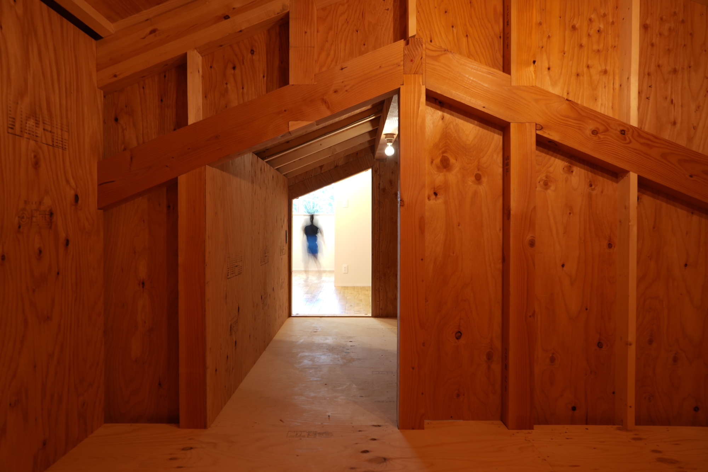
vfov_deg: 47.9
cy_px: 236
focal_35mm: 27
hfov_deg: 67.4
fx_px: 531
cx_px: 354
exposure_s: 1/1.25
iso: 50
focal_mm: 18
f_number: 3.5
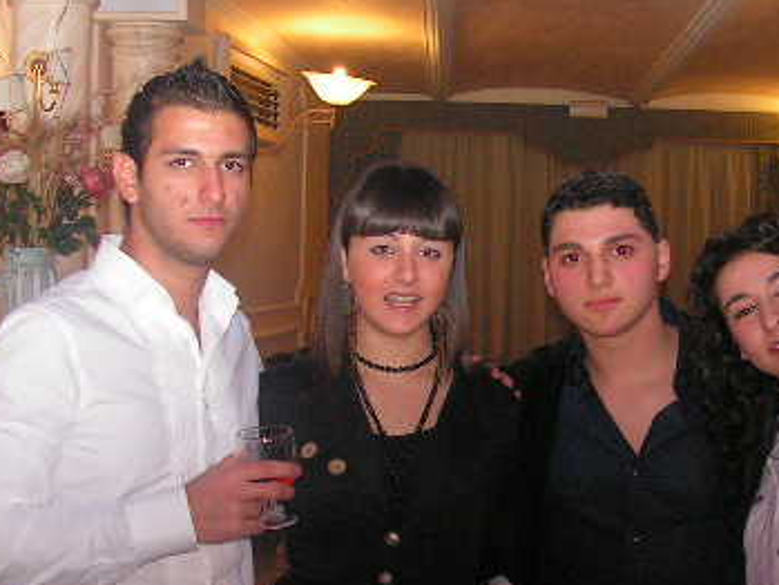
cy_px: 351
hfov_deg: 29.1
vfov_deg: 22.2
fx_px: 1486
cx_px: 545
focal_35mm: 66
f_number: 3.2
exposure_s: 1/40
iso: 200
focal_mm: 6
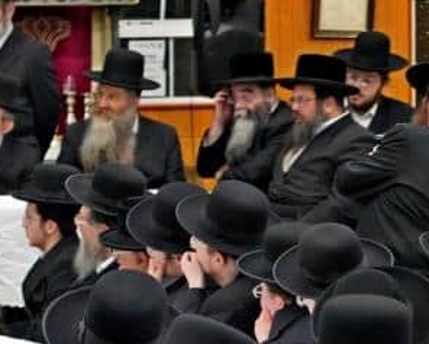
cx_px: -265
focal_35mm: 214
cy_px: 133
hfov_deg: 8.8
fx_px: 2718
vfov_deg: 7.2
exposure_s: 1/250
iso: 5000
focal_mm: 66
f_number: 5
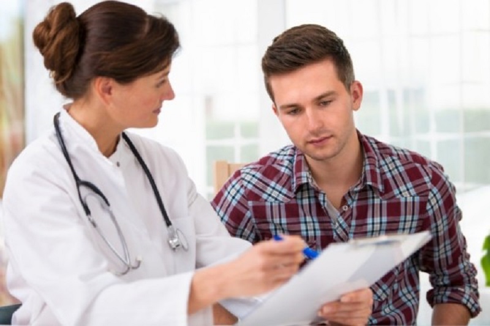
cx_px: 245
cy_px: 163
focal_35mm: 105
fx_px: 1429
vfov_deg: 13.0
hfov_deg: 19.5
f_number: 2.8
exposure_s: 1/160
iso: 125
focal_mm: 105
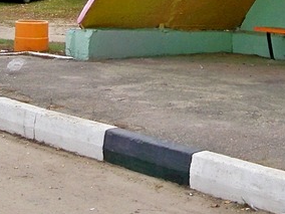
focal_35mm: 126
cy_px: -122
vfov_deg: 11.2
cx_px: 258
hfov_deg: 15.5
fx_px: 1037
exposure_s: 1/320
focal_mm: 6.2
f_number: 3.5
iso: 100
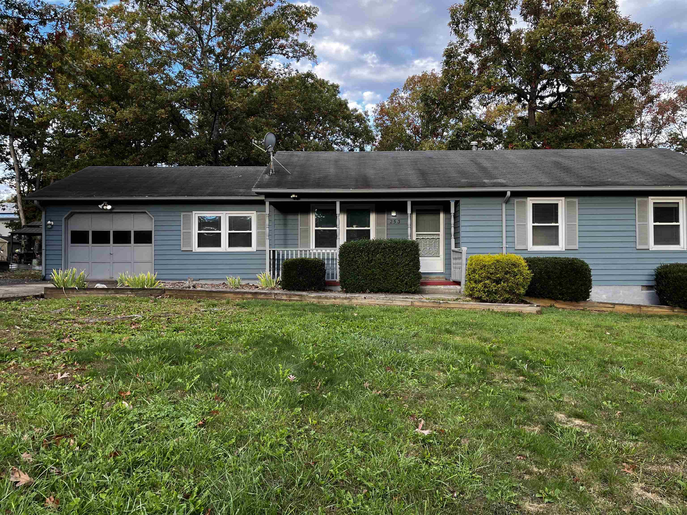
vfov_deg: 53.1
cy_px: 258
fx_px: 516
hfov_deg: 67.3
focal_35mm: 26
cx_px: 344
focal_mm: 5.1
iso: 50
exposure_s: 1/221
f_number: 1.6
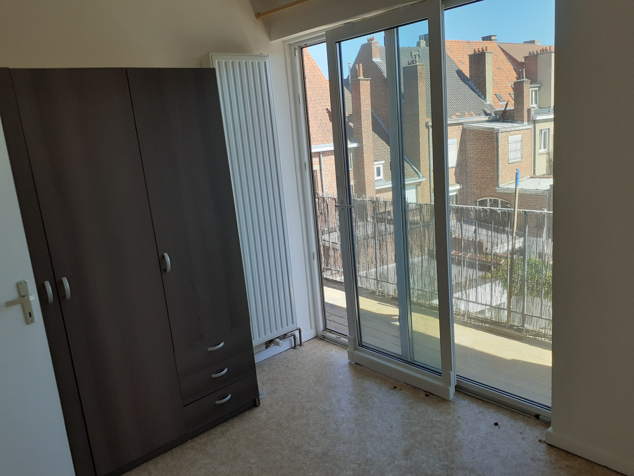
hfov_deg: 65.3
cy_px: 238
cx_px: 317
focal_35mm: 27
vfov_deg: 51.4
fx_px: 495
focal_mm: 3.6
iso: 40
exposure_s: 1/303
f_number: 1.9
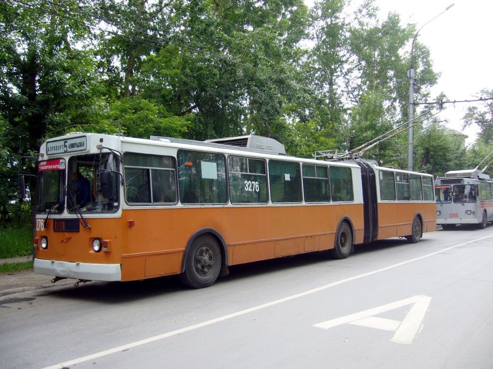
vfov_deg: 40.7
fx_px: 498
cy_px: 184
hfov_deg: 52.6
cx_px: 246
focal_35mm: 35
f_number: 2.8
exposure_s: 1/200
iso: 80
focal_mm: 5.8
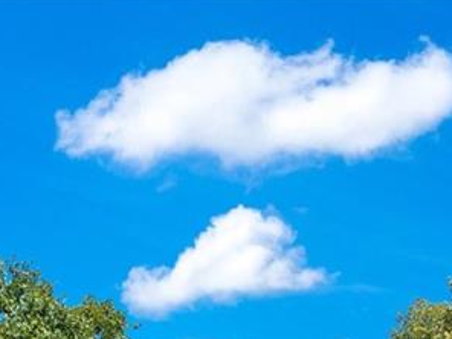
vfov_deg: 13.3
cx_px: 334
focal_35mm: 83
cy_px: 806
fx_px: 1084
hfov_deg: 23.3
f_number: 7.1
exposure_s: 1/100
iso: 100
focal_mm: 16
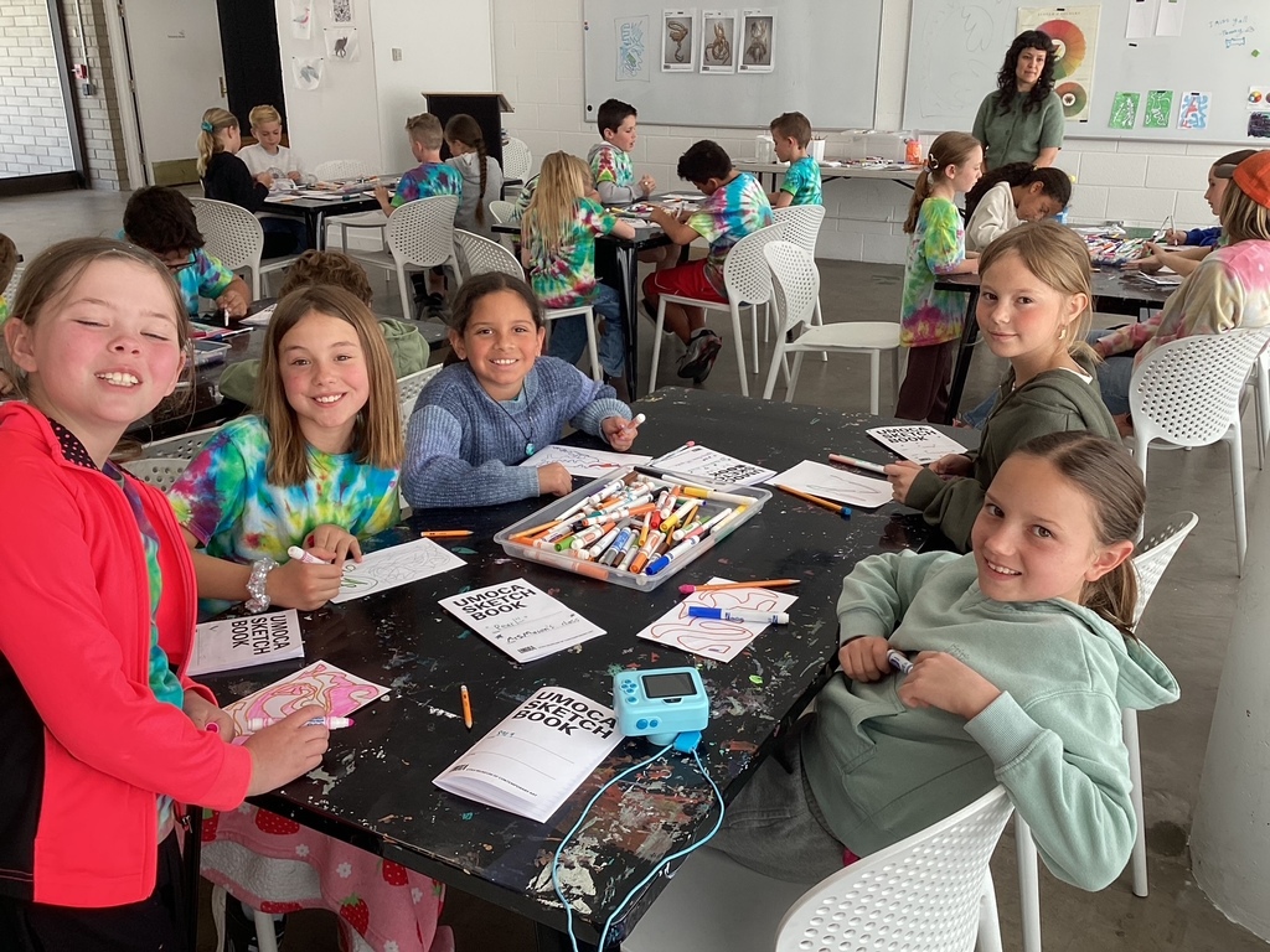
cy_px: 476
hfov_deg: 58.4
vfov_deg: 45.4
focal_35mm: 31
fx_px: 1137
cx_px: 635
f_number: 2.4
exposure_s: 1/120
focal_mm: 3.3
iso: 64
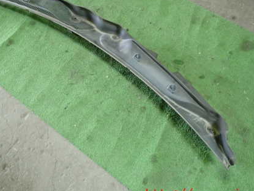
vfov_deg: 39.3
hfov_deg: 51.0
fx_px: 264
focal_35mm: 36
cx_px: 101
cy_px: 65
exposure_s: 1/30
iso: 400
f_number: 2
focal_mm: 4.5
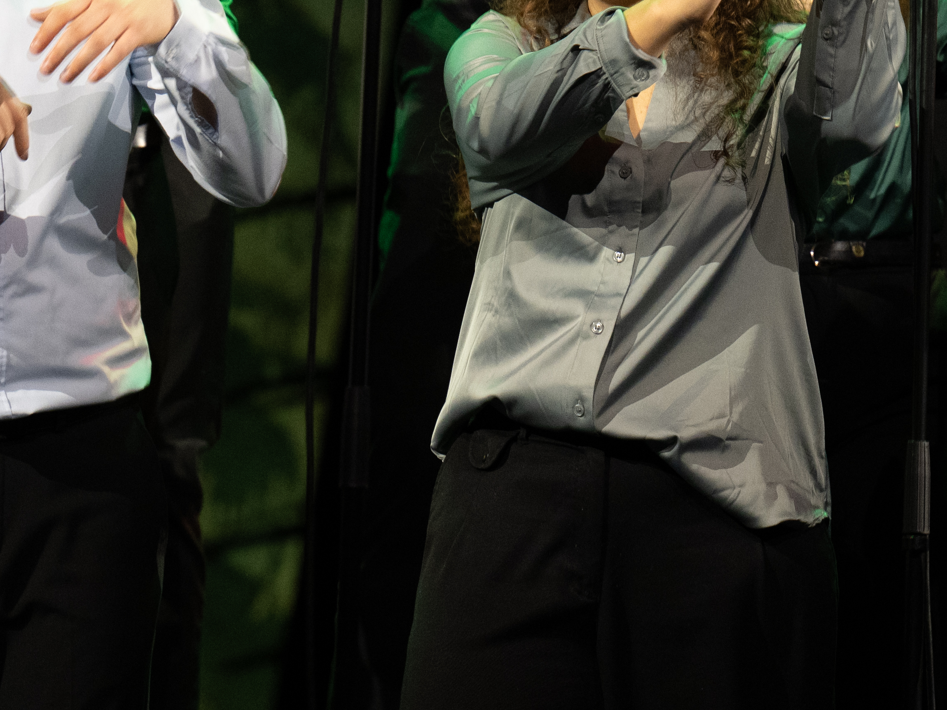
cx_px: 182
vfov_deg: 2.9
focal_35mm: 518
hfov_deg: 3.8
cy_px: -40
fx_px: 14170
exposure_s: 1/160
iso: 1000
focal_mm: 150
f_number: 3.5
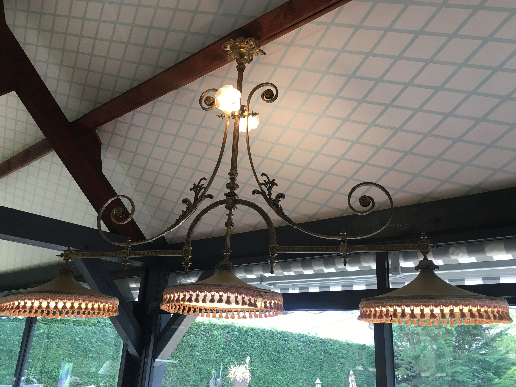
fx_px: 432
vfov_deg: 48.2
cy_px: 194
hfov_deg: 61.7
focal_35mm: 29
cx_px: 258
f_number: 2.2
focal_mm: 4.15
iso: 25
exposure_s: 1/33
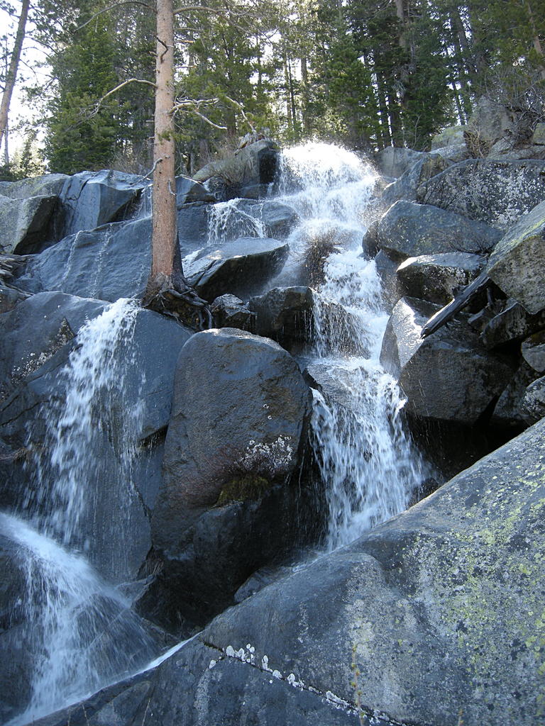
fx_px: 735
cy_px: 363
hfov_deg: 40.7
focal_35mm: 35
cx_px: 272
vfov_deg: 52.6
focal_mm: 7.5
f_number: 2.7
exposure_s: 1/64.2
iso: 64
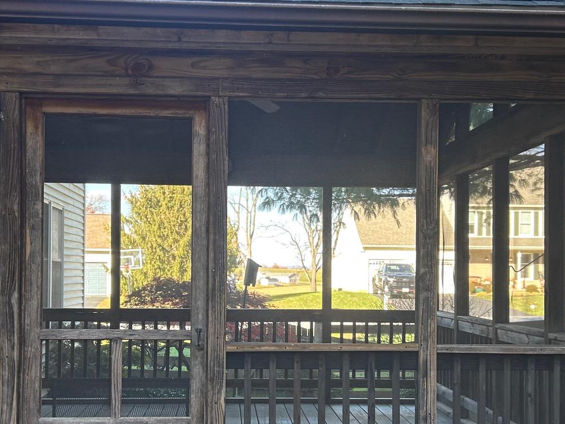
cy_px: 272
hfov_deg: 36.2
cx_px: 263
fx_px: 865
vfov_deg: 27.4
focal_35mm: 53
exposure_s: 1/143
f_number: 1.5
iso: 50
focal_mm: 5.7
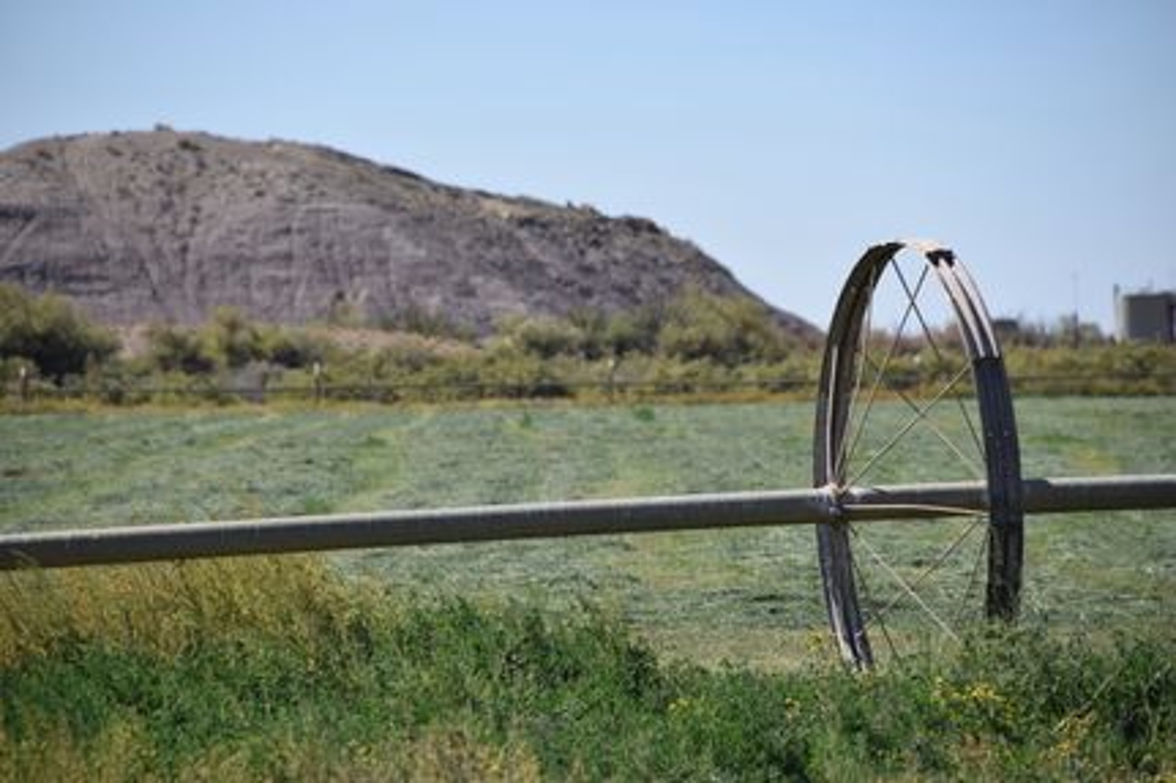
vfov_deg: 5.5
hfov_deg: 8.3
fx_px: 8081
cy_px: 392
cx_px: 588
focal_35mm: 248
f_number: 6
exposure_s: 1/500
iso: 100
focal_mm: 165
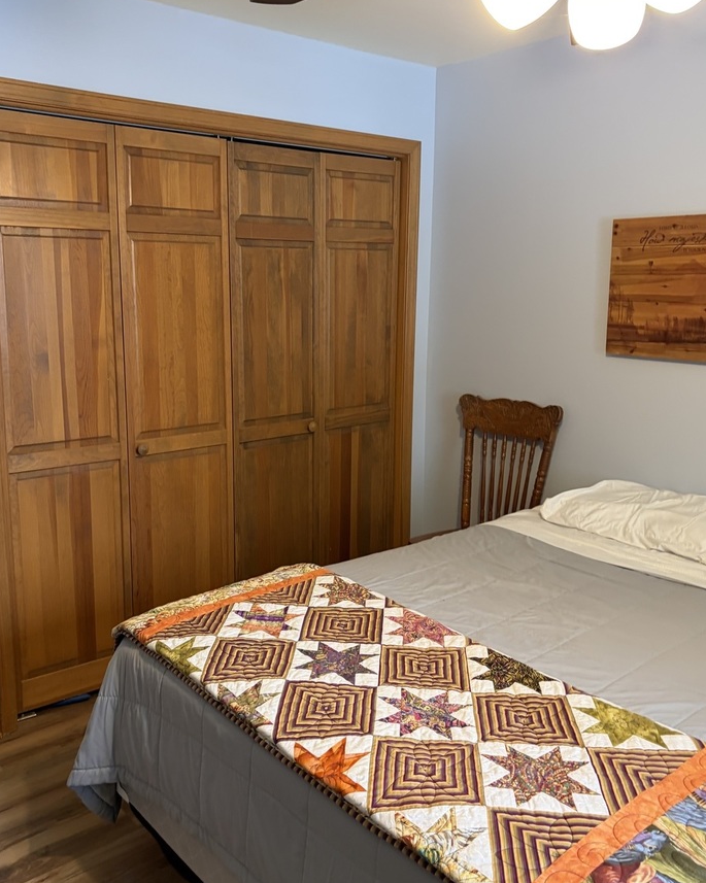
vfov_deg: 55.7
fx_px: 836
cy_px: 427
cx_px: 317
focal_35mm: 32
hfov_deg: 45.7
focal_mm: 5.96
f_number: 1.6
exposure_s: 1/60
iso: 160
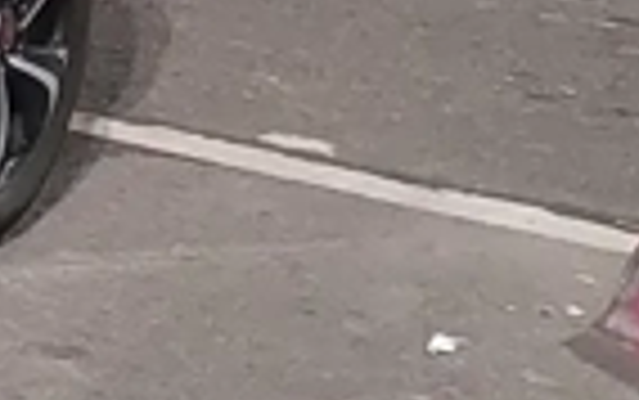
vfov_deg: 7.0
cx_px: -1458
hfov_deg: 8.7
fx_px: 3259
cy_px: -153
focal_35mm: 187
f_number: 1.8
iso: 640
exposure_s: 1/25
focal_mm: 5.23
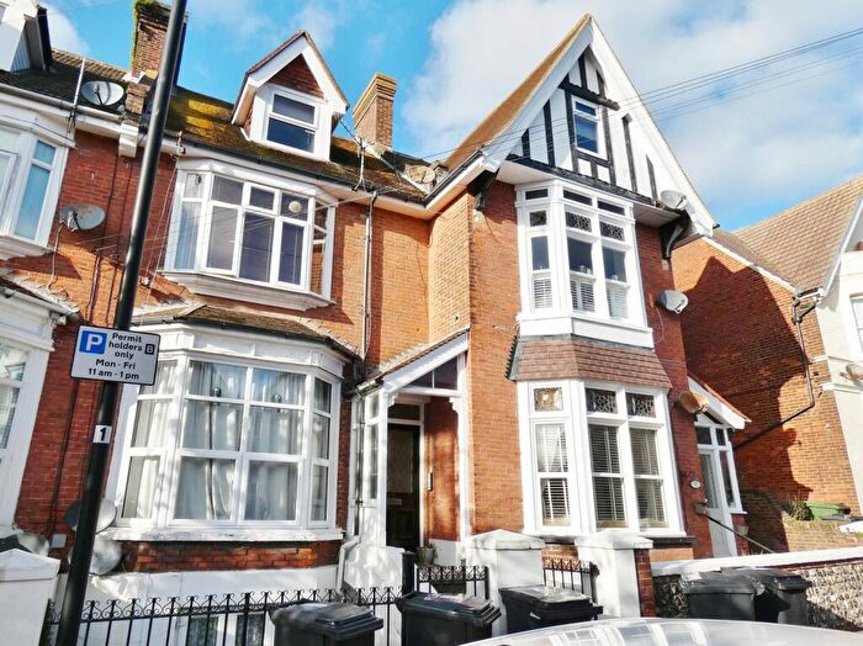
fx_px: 498
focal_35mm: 20
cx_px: 432
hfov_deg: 81.8
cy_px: 323
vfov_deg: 65.9
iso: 80
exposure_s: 1/1000
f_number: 3.5
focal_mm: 3.6
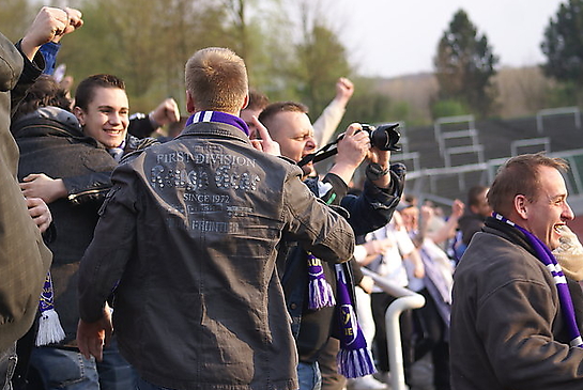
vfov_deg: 11.6
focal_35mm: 119
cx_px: 305
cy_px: 190
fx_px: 1930
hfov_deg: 17.2
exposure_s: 1/250
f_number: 4
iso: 125
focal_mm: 70
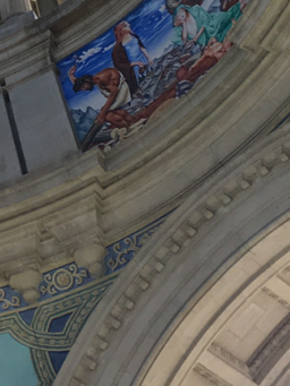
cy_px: -3
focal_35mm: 136
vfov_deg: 14.3
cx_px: -189
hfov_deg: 10.4
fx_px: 1518
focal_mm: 4.15
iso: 40
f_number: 2.2
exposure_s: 1/100
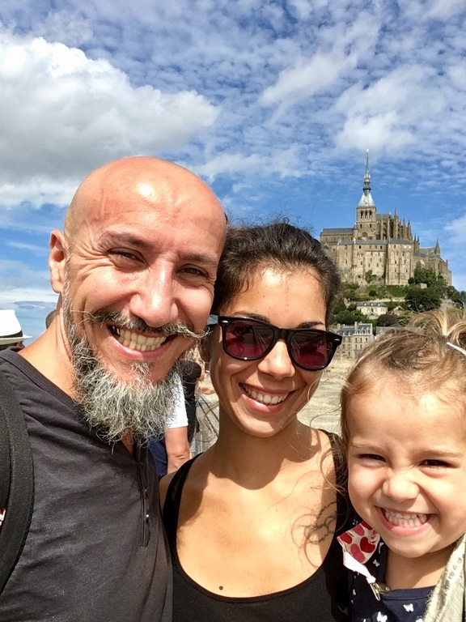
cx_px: 233
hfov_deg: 45.4
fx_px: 556
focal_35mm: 31
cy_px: 311
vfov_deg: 58.4
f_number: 2.4
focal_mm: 2.15
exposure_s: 1/1789
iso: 50
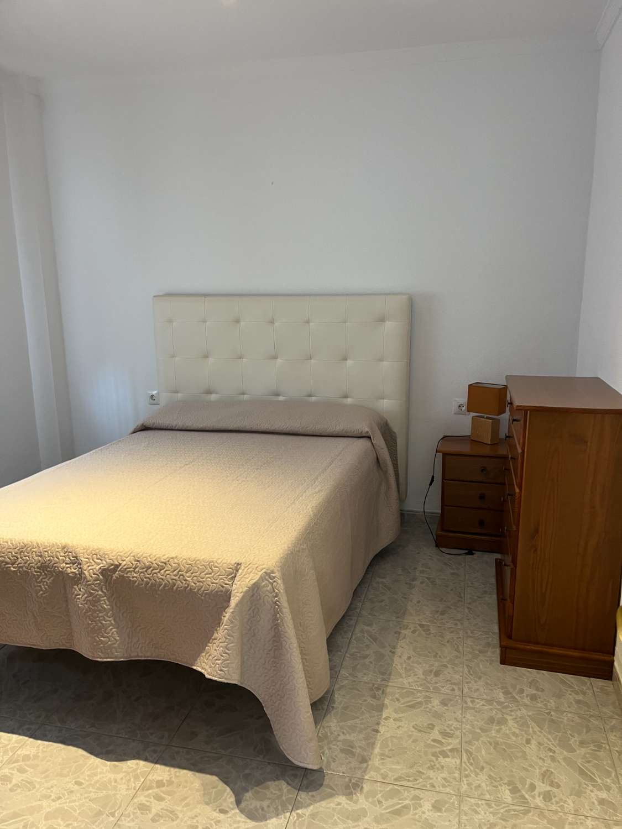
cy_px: 414
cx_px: 311
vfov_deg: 67.3
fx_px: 623
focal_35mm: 26
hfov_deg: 53.1
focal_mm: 5.1
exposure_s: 1/50
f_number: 1.6
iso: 200
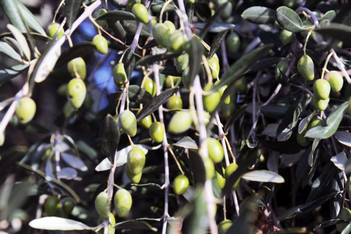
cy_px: 117
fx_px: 1169
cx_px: 176
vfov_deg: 11.4
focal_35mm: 120
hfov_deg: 17.1
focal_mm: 120
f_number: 6.3
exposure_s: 1/640
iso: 400
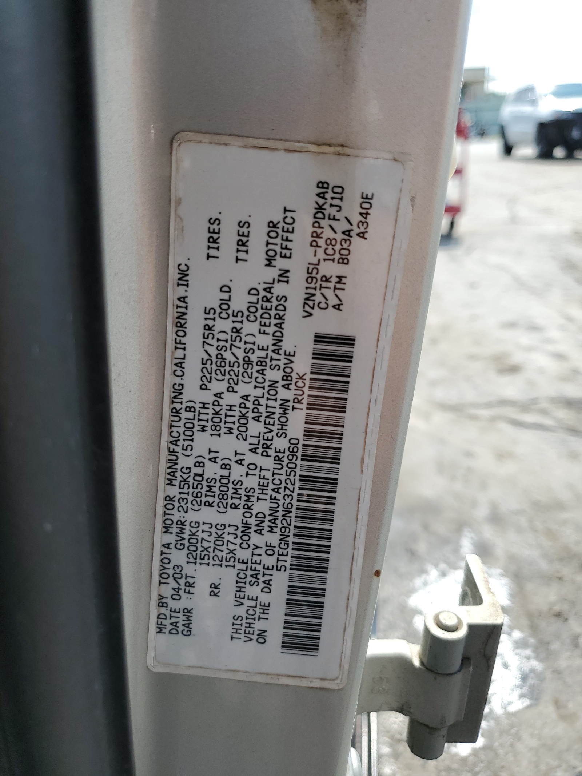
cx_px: 291
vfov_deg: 67.3
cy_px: 388
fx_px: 583
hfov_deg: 53.1
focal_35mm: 26
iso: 50
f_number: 1.5
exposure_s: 1/1667
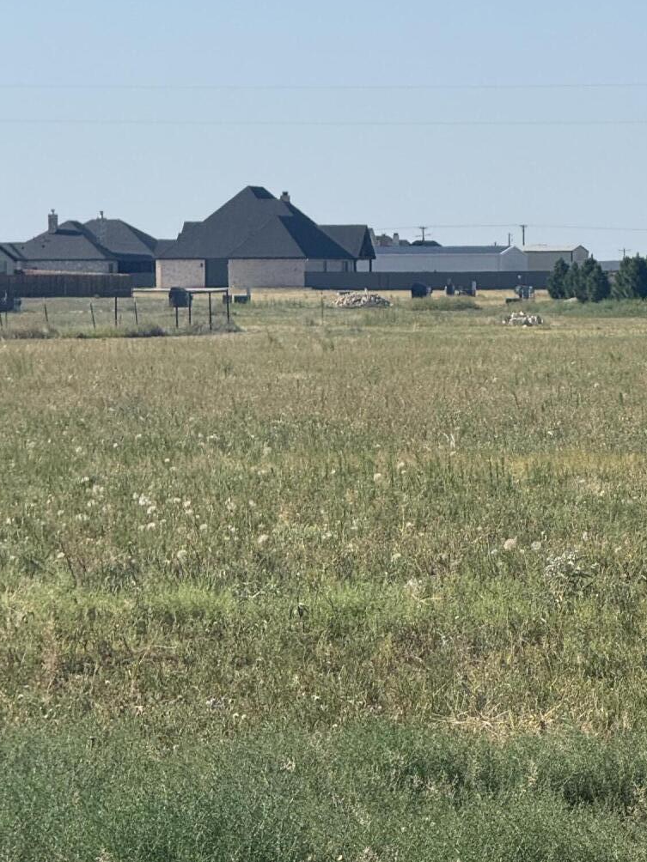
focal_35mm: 239
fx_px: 5956
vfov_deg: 8.3
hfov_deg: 6.2
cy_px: 634
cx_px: 548
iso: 50
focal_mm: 15.66
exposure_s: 1/1818
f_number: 2.8
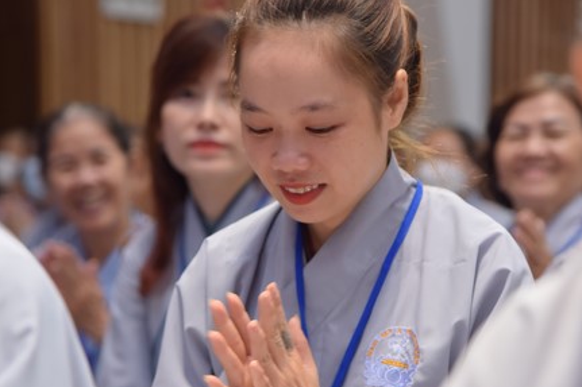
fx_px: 2440
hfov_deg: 13.6
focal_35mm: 151
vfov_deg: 9.1
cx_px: 292
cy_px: 285
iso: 1250
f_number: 4.5
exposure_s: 1/160
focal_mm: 100
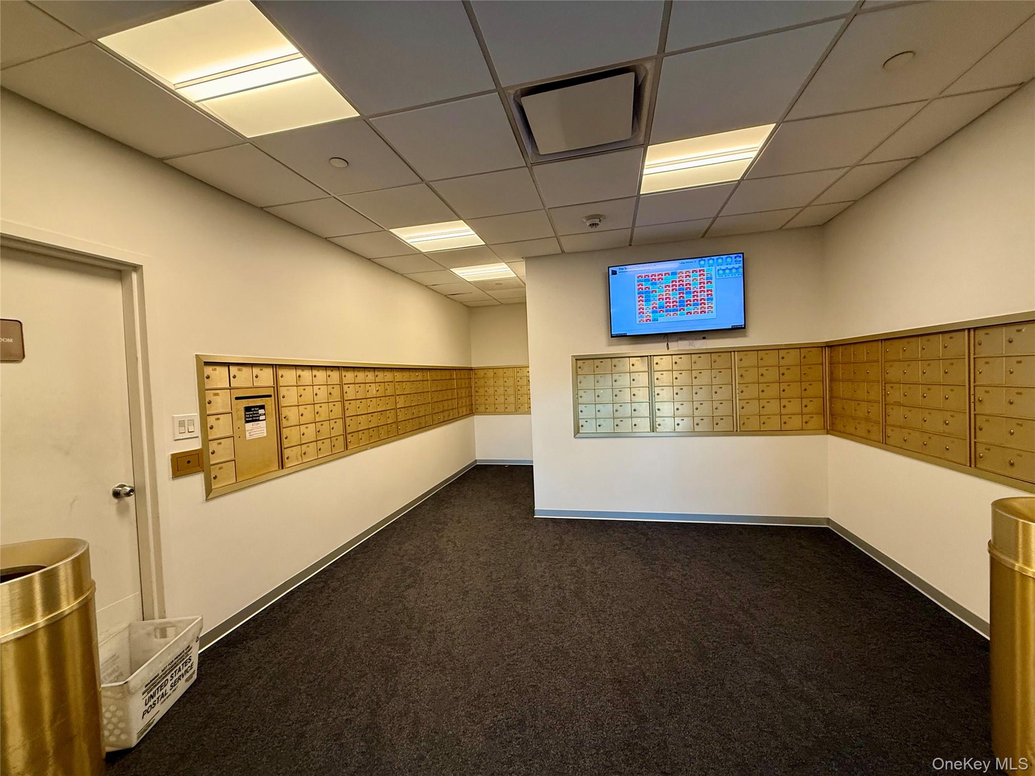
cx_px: 518
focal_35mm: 14
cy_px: 388
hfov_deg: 102.1
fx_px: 419
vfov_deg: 85.7
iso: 200
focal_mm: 2.22
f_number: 2.2
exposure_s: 1/99
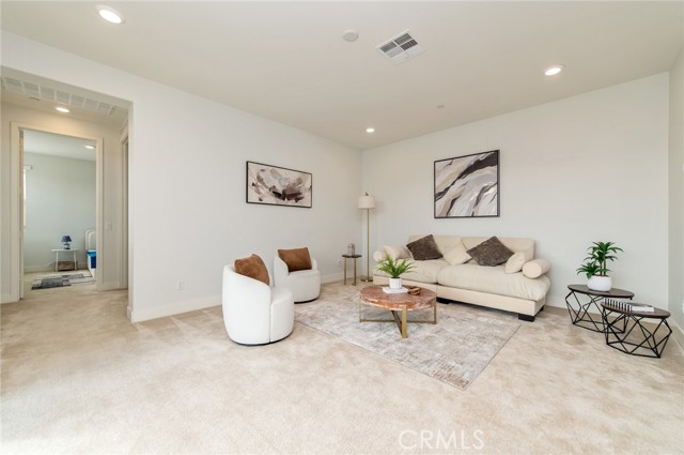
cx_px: 342
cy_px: 228
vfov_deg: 81.1
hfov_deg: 104.3
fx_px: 266
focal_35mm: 14
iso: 200
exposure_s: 1/80
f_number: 4.5
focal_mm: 14
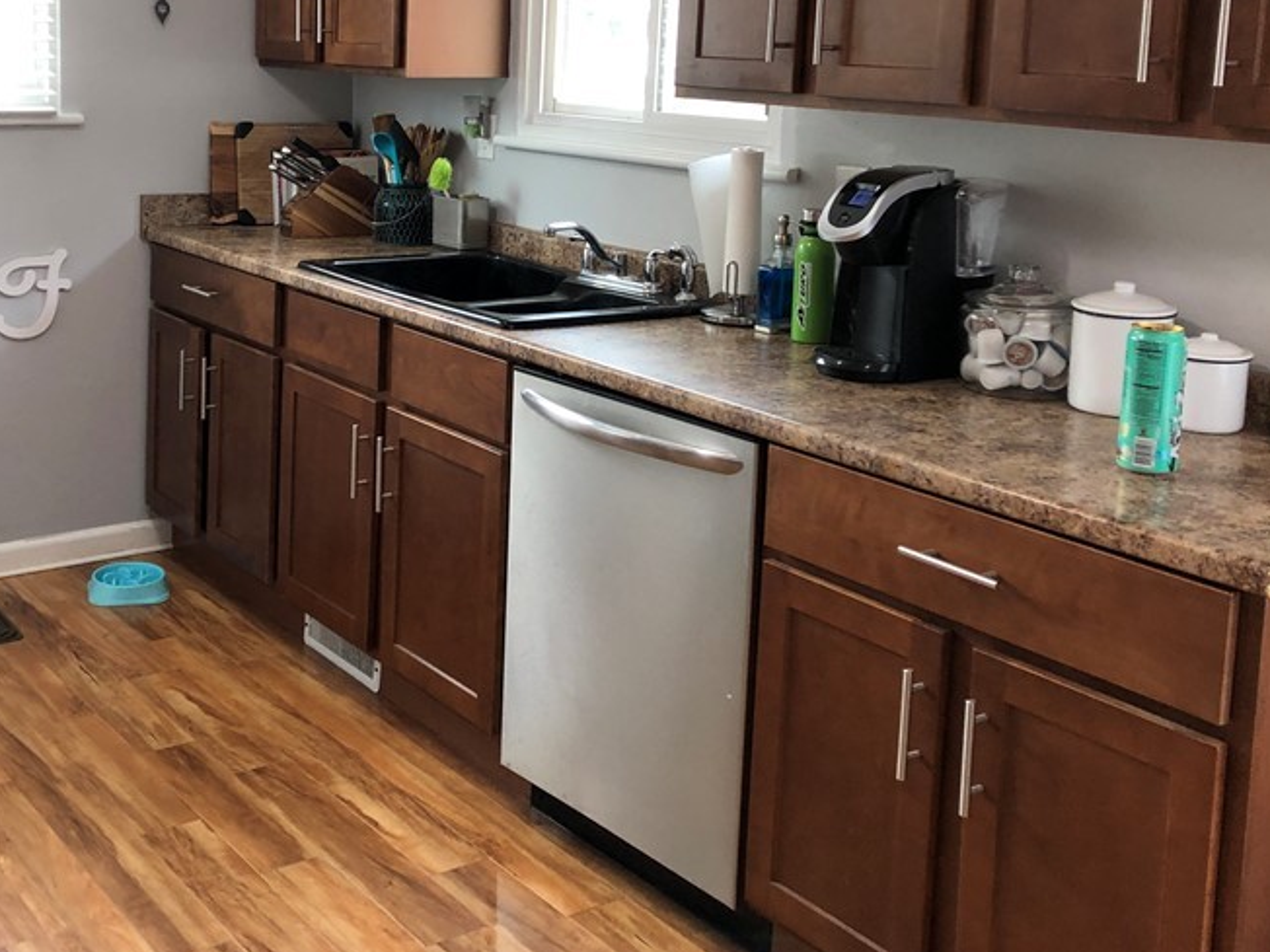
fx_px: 1614
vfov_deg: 32.4
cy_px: 265
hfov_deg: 42.2
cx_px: 393
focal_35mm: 44
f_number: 1.8
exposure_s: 1/24
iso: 40
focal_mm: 3.99
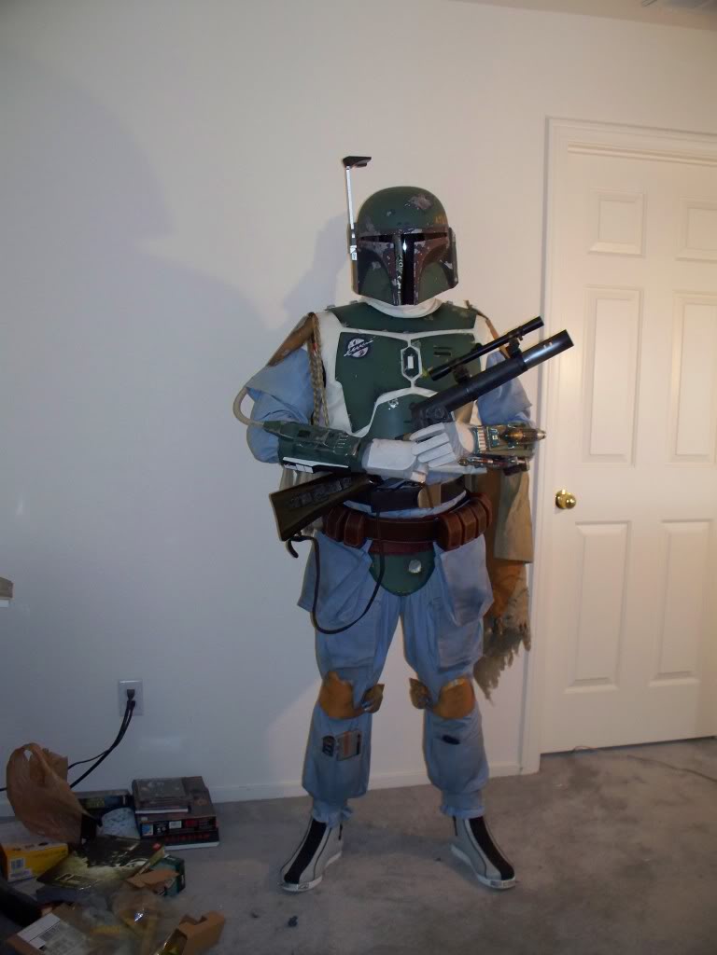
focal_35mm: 36
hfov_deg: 39.7
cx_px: 358
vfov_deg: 51.4
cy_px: 478
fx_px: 994
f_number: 2.8
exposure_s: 1/30
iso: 200
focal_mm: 7.54
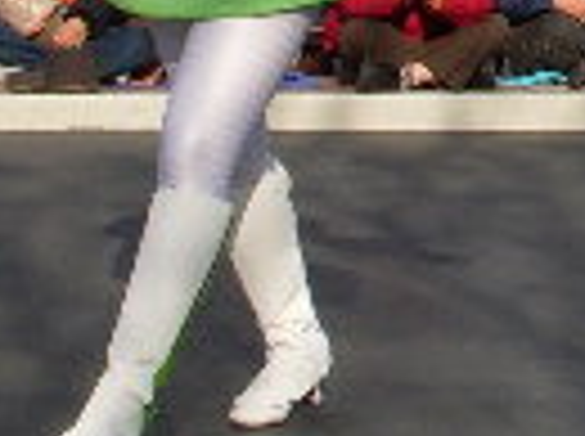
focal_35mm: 176
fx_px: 2969
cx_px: 878
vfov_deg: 8.2
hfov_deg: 10.8
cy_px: -256
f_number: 6.6
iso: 100
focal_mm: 6.3
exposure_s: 1/400
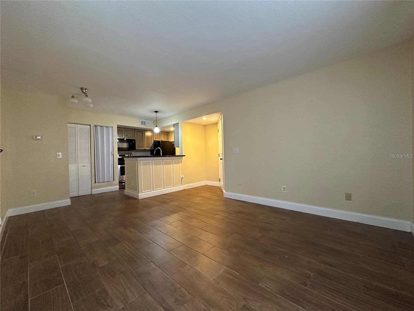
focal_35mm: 14
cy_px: 156
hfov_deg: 102.1
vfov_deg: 85.7
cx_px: 207
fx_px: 167
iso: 500
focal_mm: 2.22
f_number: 2.2
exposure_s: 1/60
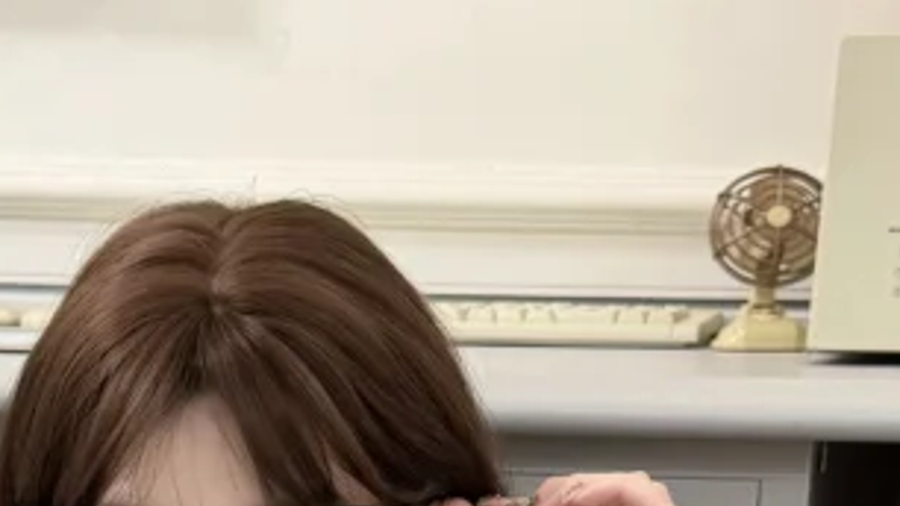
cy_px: 1127
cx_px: 147
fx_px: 2935
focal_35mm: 123
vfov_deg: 9.1
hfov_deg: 17.3
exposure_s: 1/50
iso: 125
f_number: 1.78
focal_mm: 6.76
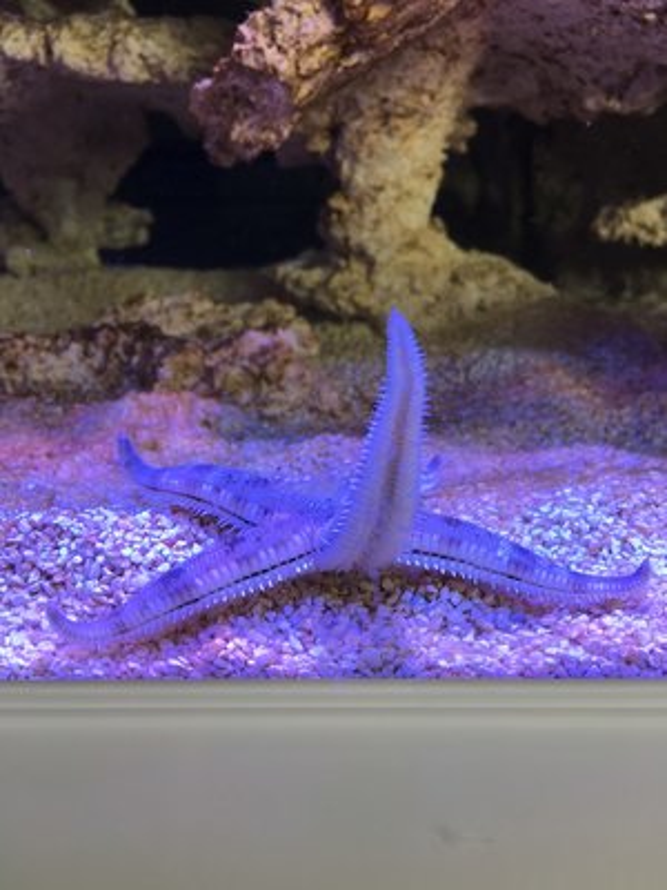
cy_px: 445
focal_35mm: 29
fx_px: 745
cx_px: 334
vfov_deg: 61.7
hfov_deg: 48.2
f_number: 2.2
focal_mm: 4.15
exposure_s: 1/50
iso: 25
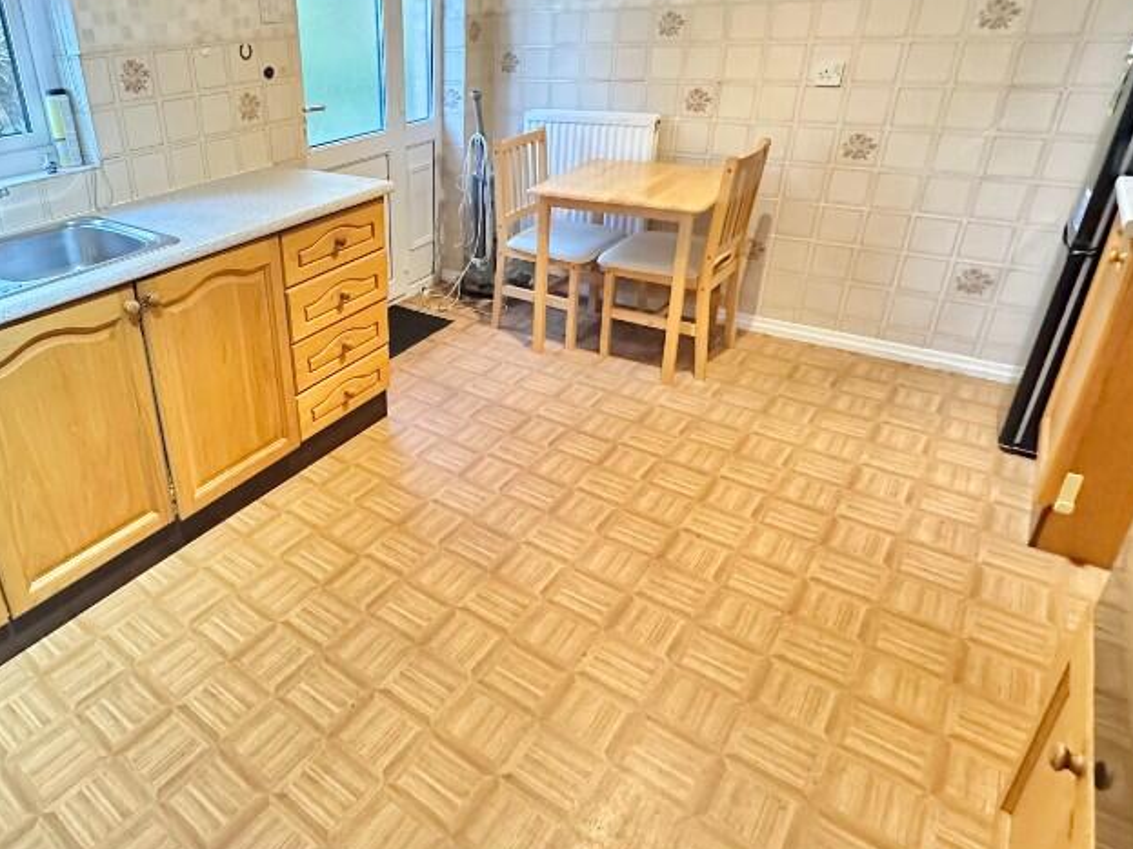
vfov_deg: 58.5
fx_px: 753
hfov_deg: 70.9
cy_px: 349
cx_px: 342
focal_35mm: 23
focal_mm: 2.22
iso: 1000
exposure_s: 1/50
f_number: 2.2
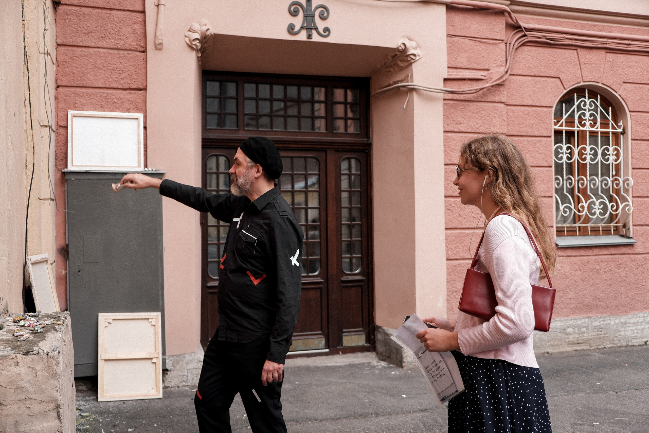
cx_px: 324
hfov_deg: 53.1
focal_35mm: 36
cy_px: 216
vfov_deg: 36.9
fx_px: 649
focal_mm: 24.3
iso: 200
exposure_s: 1/320
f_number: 3.2
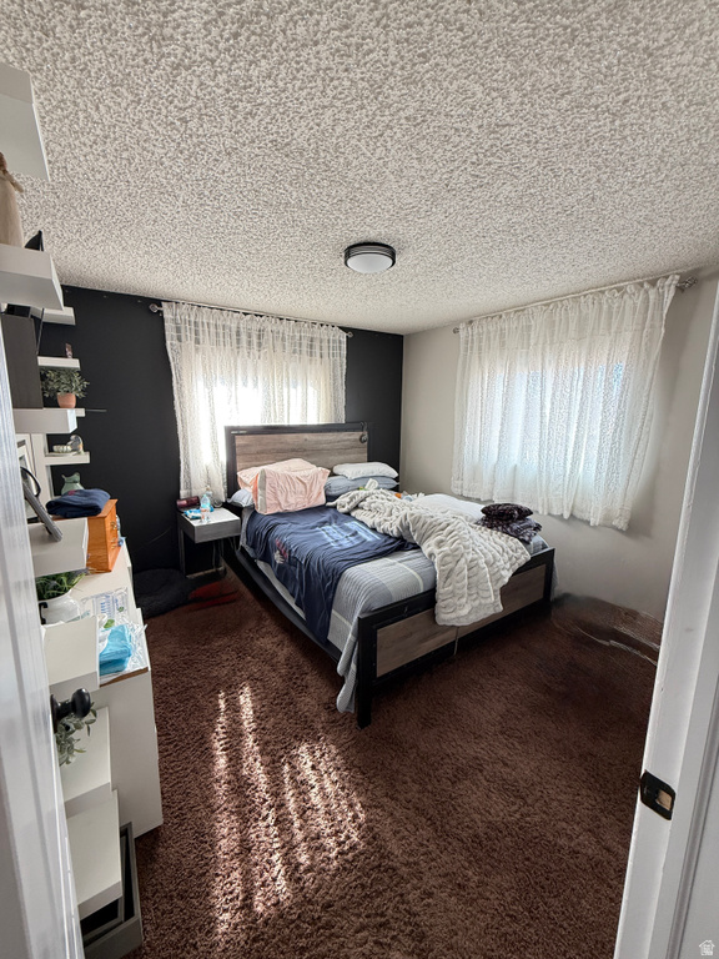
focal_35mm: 14
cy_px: 480
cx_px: 360
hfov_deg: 85.7
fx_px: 388
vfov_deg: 102.1
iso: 160
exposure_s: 1/99
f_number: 2.2
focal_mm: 2.22
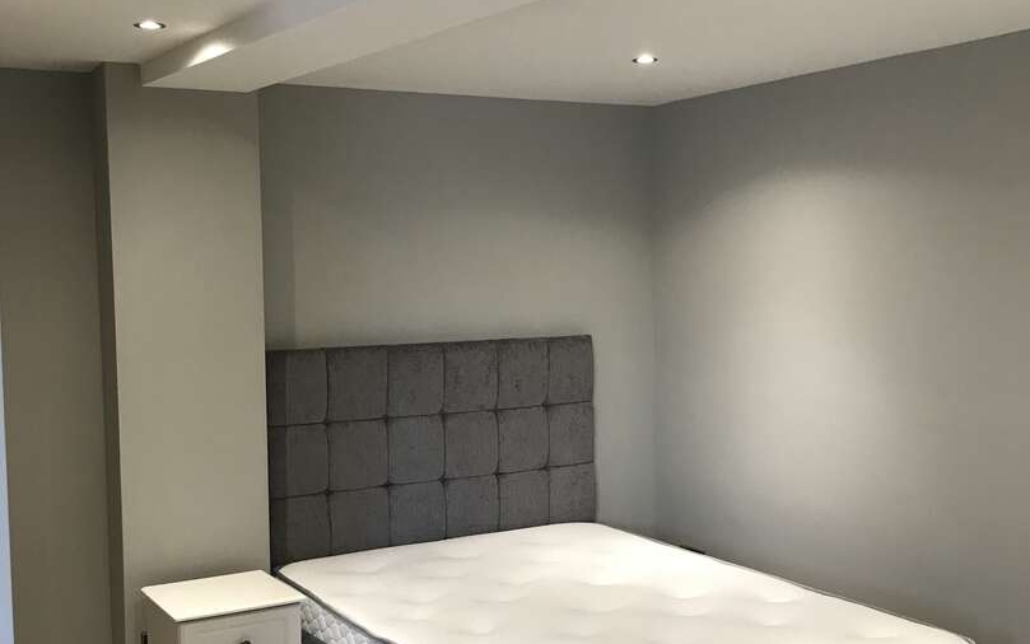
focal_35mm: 44
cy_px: 353
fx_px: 1235
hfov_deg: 45.3
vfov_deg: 29.2
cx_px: 512
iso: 32
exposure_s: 1/20
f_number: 1.8
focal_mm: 3.99
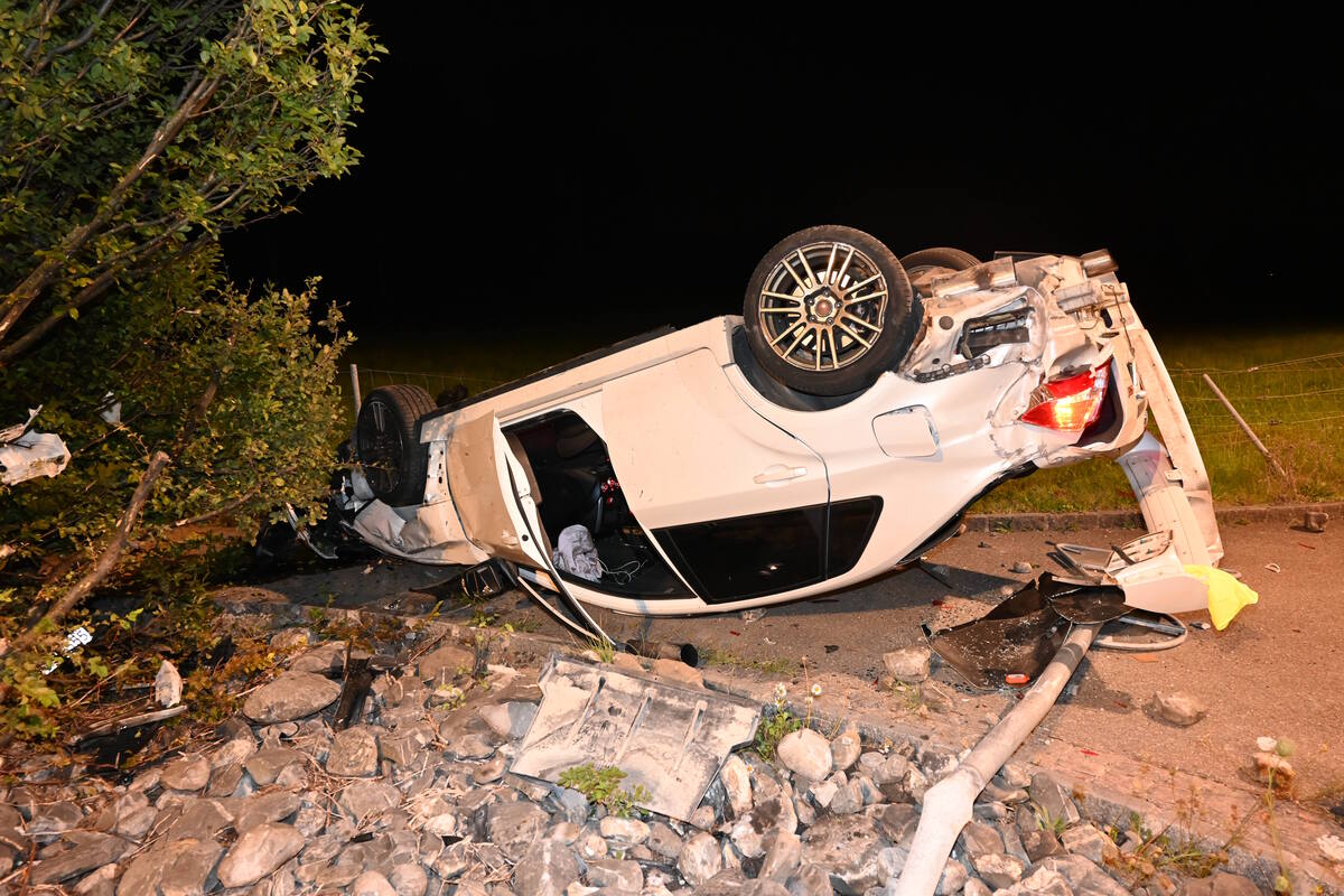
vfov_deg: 53.1
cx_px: 672
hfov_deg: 73.7
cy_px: 448
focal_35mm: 24
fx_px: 896
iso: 3200
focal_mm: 24
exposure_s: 1/2.5
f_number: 6.3
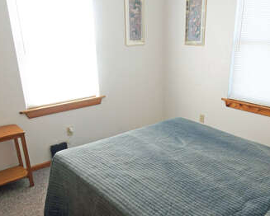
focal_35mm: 33
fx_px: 264
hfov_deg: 54.0
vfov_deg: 44.2
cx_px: 155
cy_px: 136
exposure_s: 1/60
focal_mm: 10
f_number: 4
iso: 500
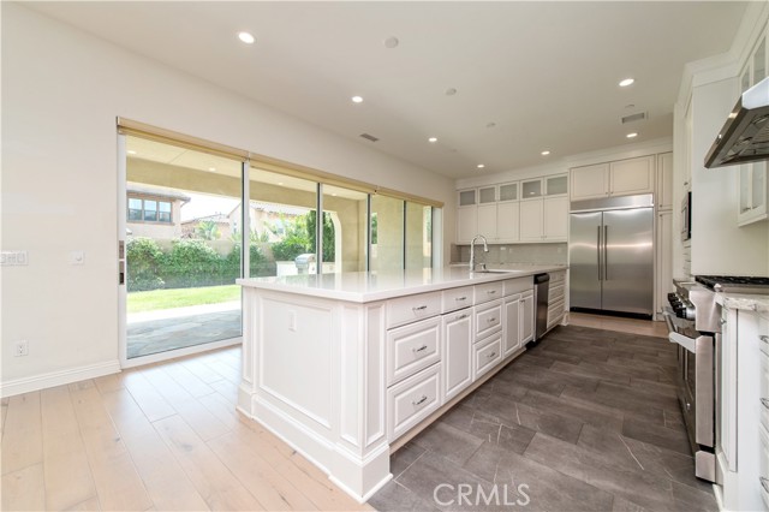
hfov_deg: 104.3
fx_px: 299
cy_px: 256
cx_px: 384
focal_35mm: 14
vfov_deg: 81.1
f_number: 5.6
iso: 180
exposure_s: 1/125
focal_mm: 14
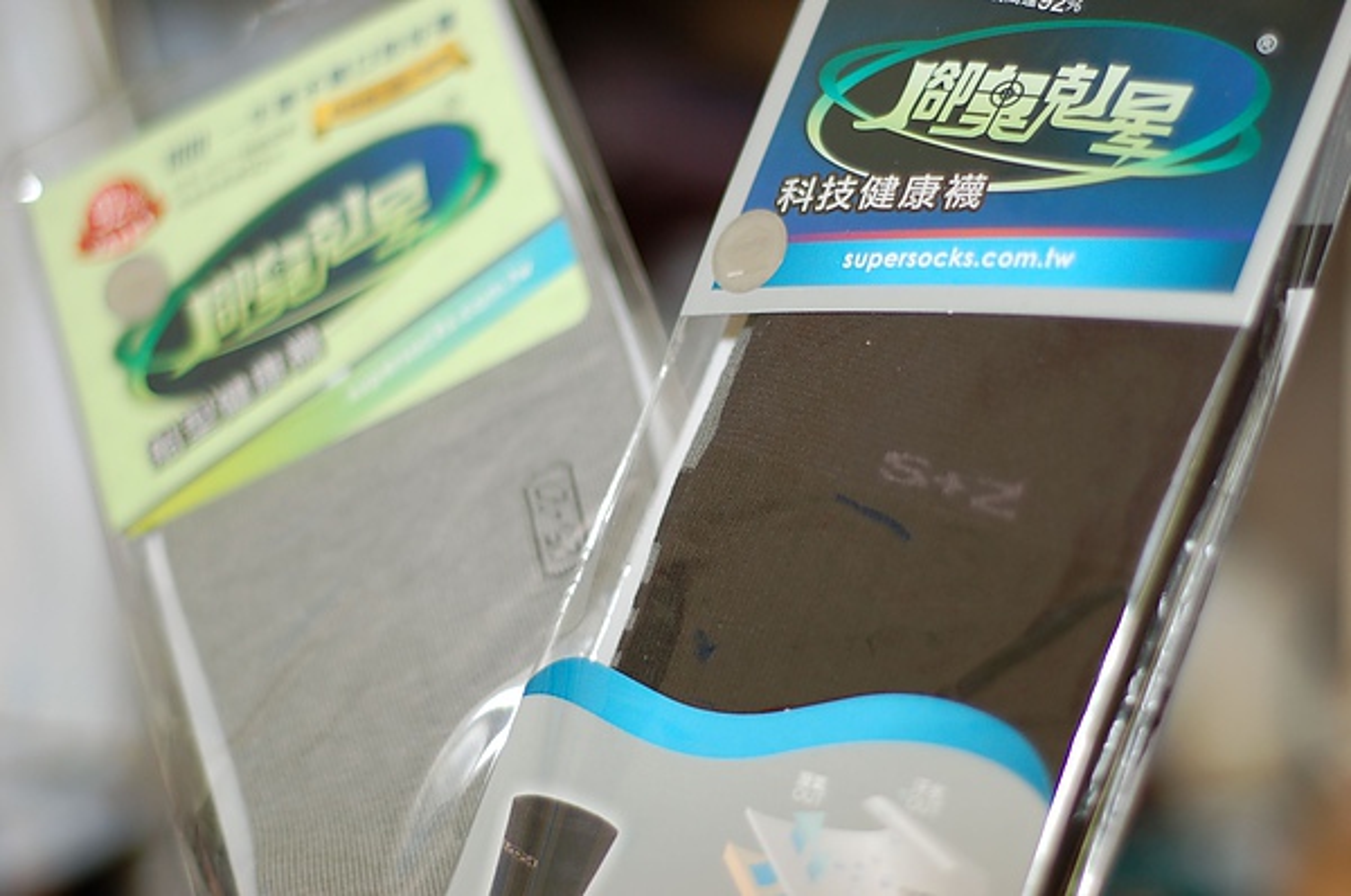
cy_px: 448
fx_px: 2810
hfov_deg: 27.0
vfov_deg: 18.1
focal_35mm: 75
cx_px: 676
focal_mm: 50
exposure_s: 1/60
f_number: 1.8
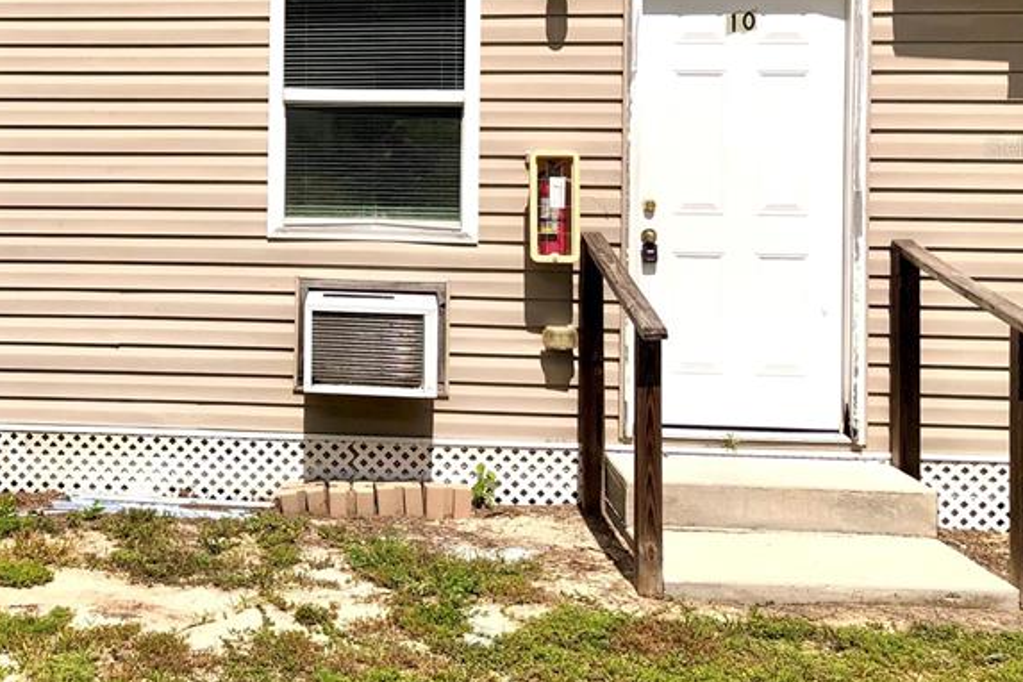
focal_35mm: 52
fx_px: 1478
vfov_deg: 25.6
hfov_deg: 36.7
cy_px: 146
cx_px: 180
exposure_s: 1/4878
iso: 25
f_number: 1.8
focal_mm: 3.99
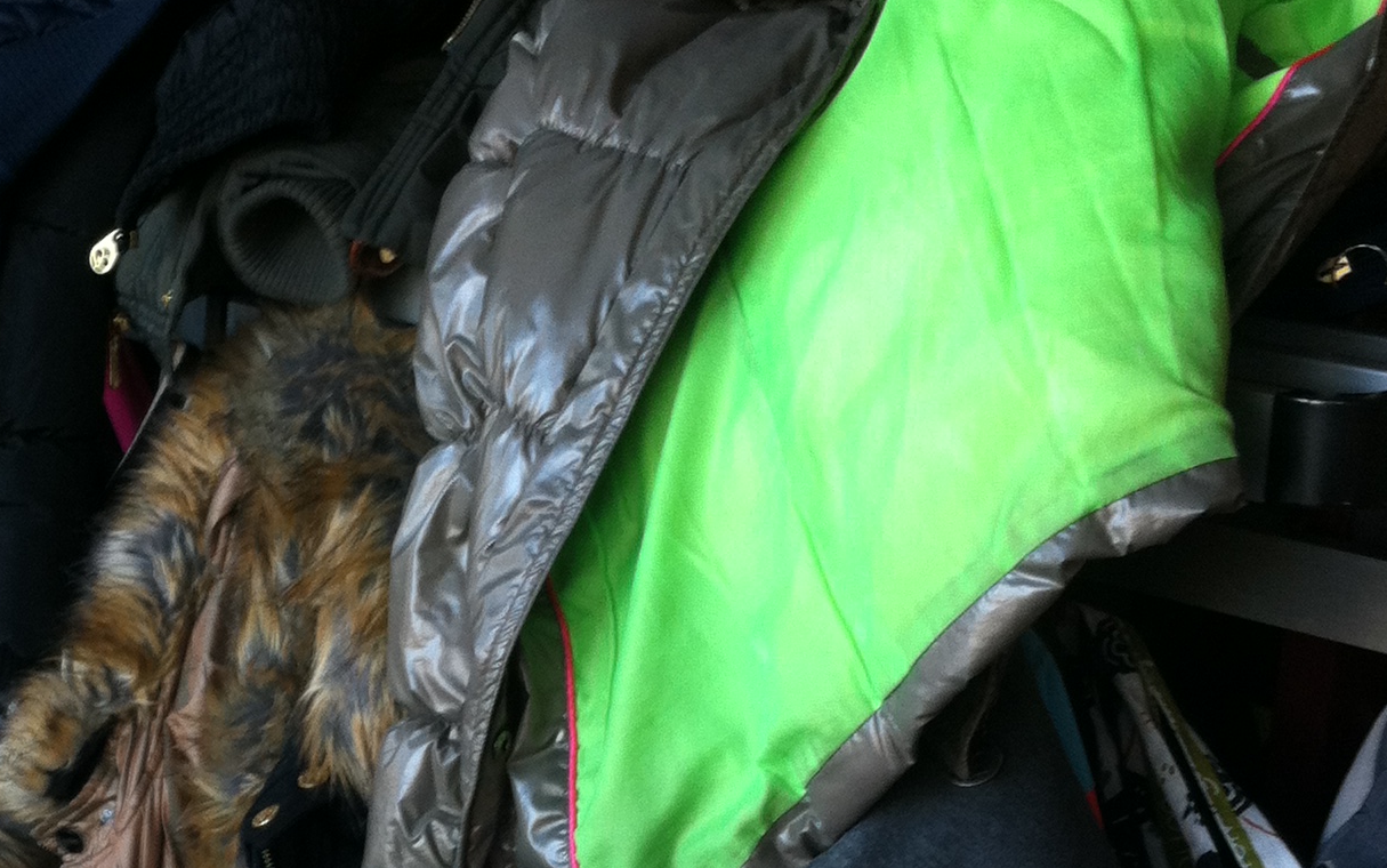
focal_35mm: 79
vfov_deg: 16.2
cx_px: 417
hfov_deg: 25.9
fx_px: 2987
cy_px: 865
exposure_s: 1/15
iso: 80
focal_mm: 3.85
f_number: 2.8
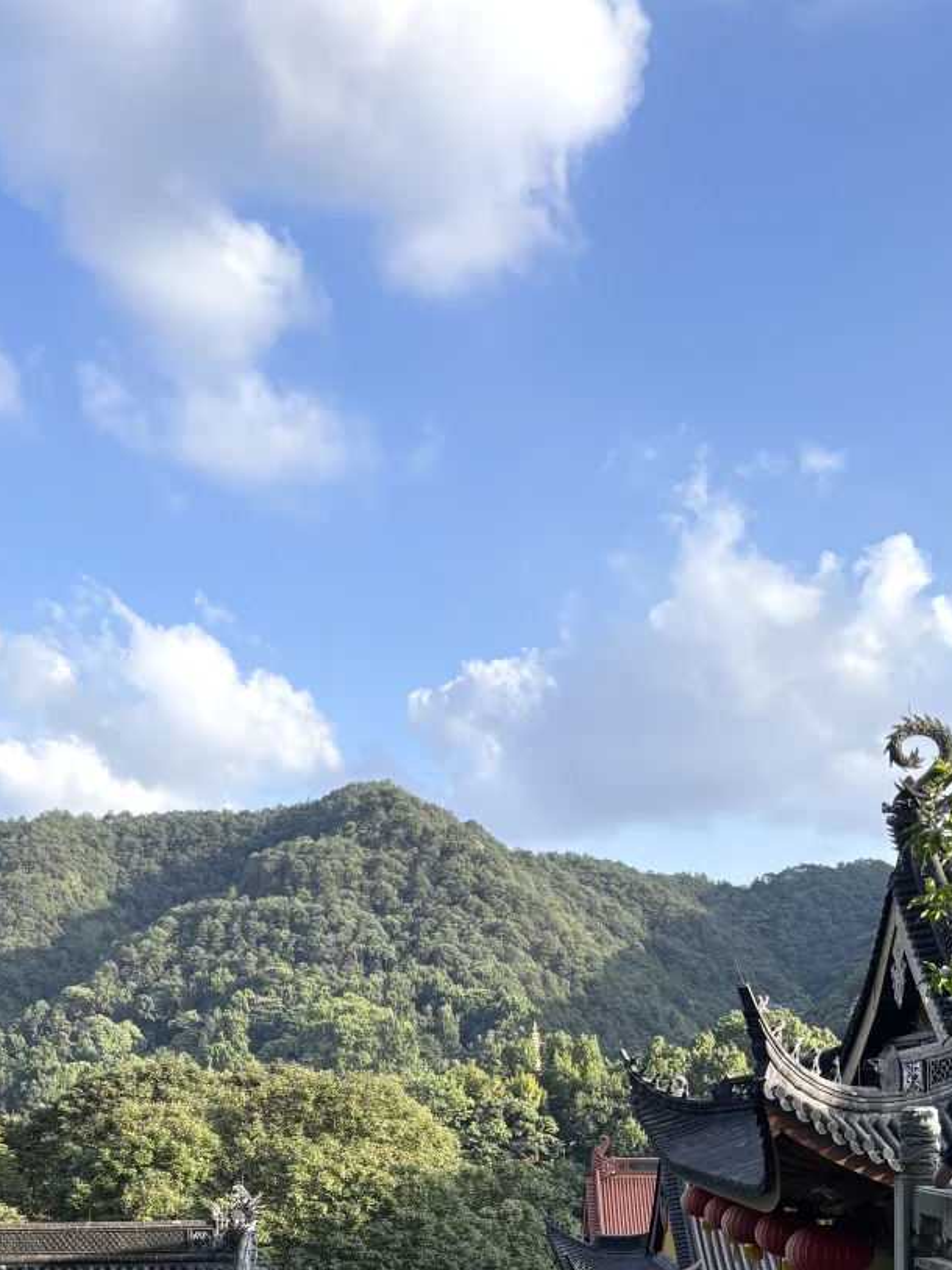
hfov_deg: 31.5
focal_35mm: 46
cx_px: 439
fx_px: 1688
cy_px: 1097
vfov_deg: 38.9
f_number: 1.6
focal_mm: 5.96
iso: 50
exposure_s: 1/978
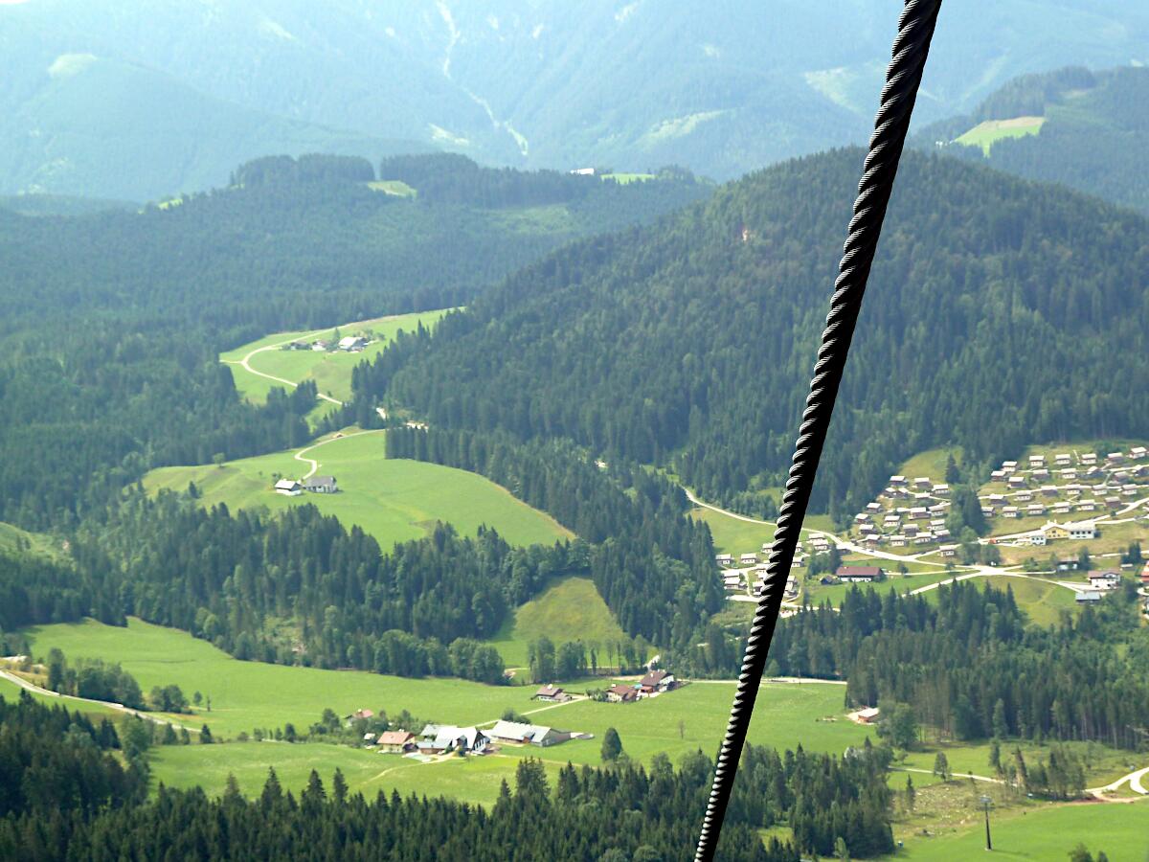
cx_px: 574
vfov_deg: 23.3
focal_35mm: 63
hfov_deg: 30.7
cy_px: 431
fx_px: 2091
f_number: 4
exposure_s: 1/200
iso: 80
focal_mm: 10.3
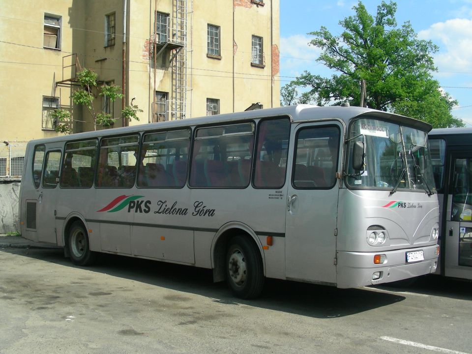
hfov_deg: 45.8
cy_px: 177
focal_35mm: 41
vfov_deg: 35.1
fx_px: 559
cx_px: 236
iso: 50
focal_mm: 6.8
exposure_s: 1/590
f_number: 4
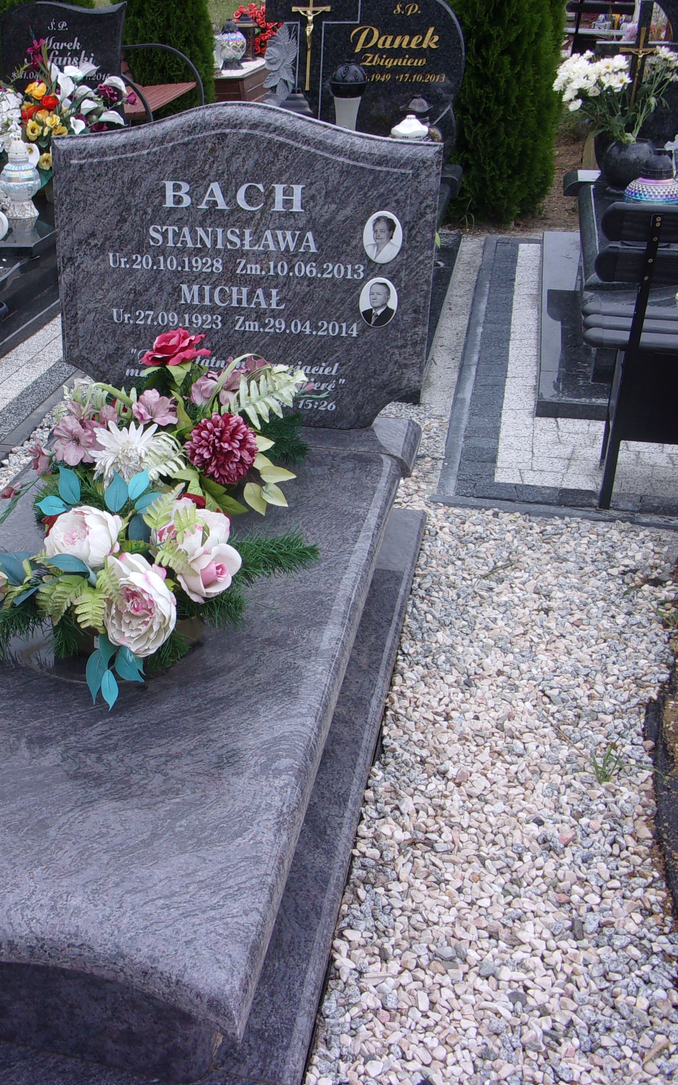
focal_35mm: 40
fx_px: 1183
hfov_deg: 31.2
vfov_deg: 49.3
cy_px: 543
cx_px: 136
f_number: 3.9
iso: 80
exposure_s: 1/200
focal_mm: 5.1
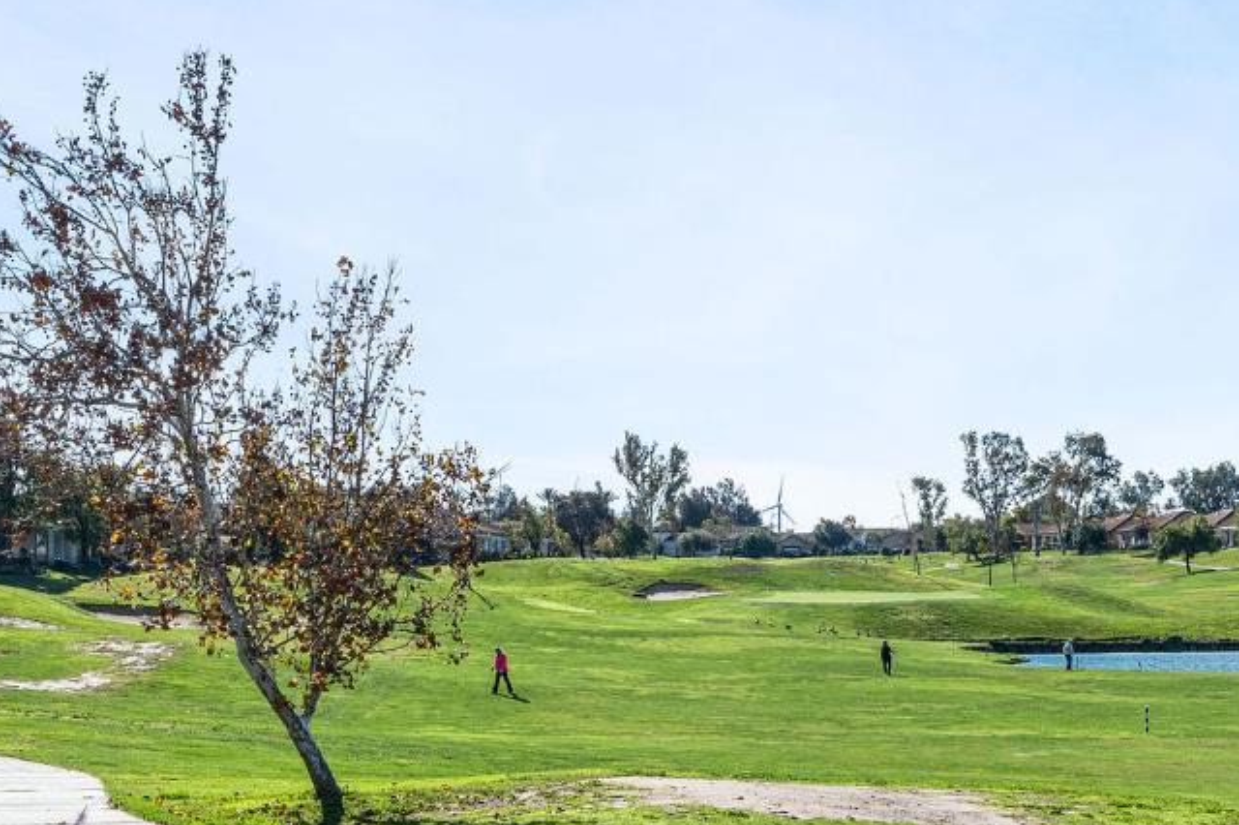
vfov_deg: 16.6
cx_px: 1007
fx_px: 2821
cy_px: 617
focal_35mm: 82
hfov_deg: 24.4
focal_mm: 35
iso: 640
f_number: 10
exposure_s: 1/400
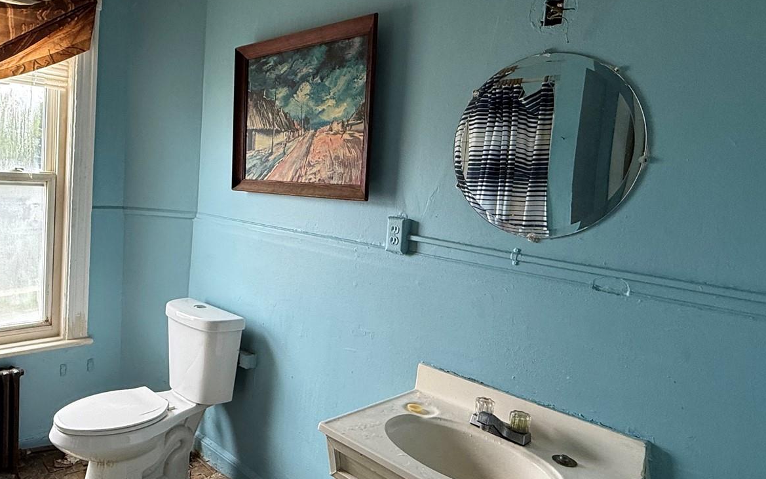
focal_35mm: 26
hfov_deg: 69.0
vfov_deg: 47.5
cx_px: 274
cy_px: 212
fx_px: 543
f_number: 2.2
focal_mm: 2.22
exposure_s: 1/99
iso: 125
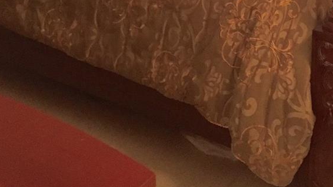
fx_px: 591
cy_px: -111
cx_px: 242
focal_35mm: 67
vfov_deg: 16.1
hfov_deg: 31.0
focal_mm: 4.15
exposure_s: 1/30
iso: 200
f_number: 2.2
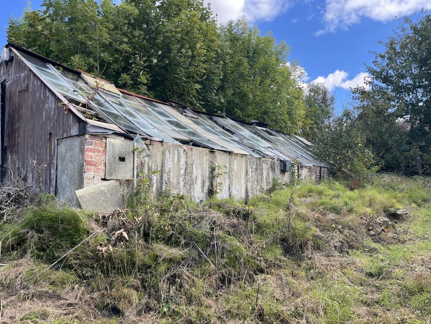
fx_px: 336
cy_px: 166
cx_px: 216
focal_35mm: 27
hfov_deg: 65.3
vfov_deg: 51.4
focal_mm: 5.1
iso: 50
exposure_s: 1/668
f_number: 1.6
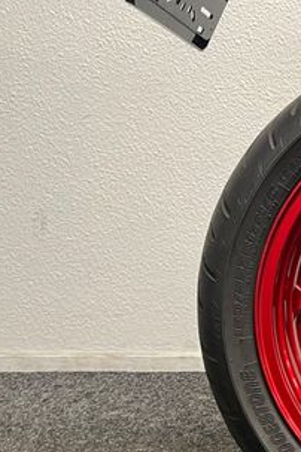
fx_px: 716
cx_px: 459
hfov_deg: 20.2
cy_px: 309
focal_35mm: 57
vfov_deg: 34.7
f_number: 1.6
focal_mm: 5.1
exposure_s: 1/50
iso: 200
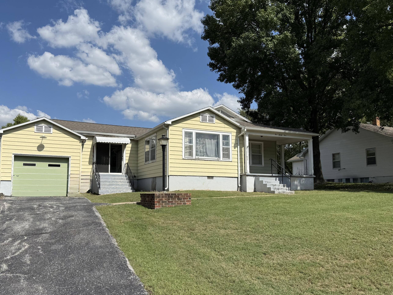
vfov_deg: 49.7
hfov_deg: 63.3
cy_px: 160
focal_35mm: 28
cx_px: 178
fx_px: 318
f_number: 1.78
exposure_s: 1/7353
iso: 80
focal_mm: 6.76
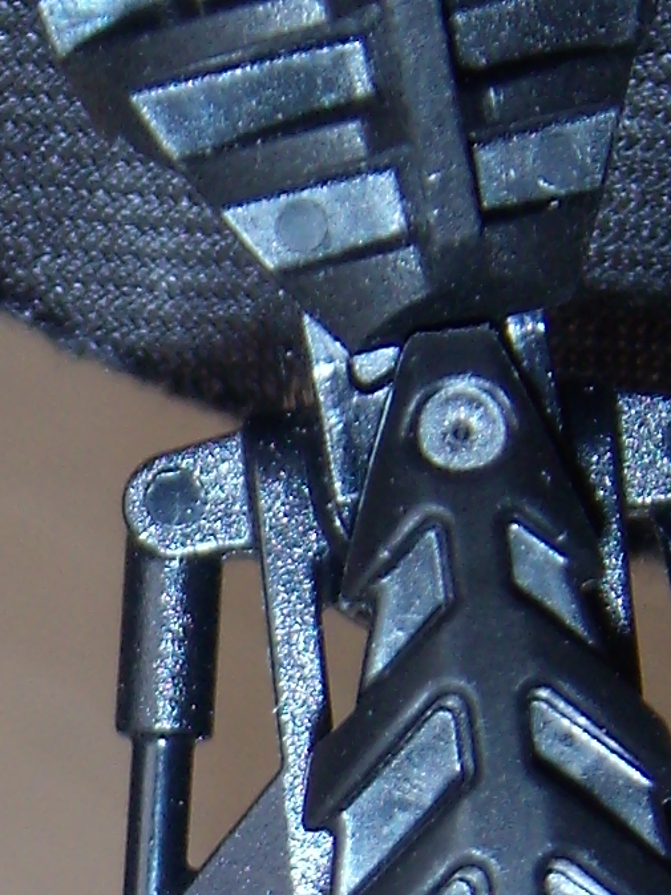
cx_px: -211
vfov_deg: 12.2
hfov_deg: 9.2
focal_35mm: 159
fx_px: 4108
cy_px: 1004
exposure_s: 1/60.2
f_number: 3.5
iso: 64
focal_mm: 6.4
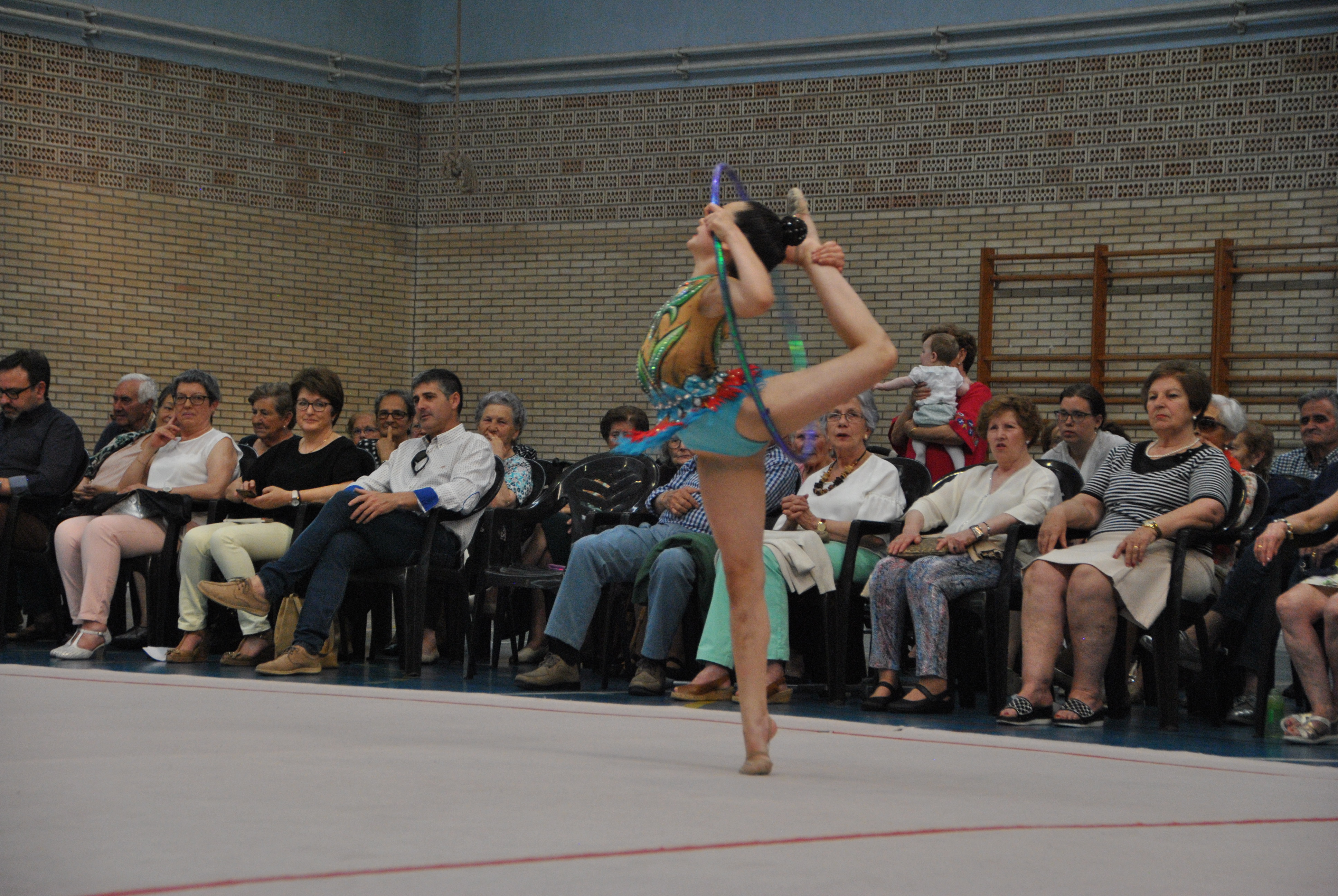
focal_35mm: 112
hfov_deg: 18.2
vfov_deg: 12.2
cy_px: 448
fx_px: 4186
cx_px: 669
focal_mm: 75
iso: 800
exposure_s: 1/250
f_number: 5.3
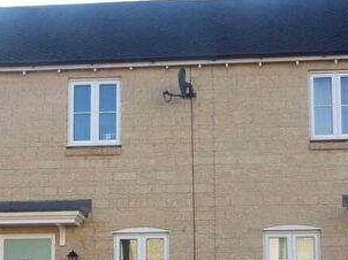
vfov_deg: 26.9
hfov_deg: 37.5
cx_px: 166
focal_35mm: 51
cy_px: 263
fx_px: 512
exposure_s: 1/320
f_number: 3.1
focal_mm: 4
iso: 100
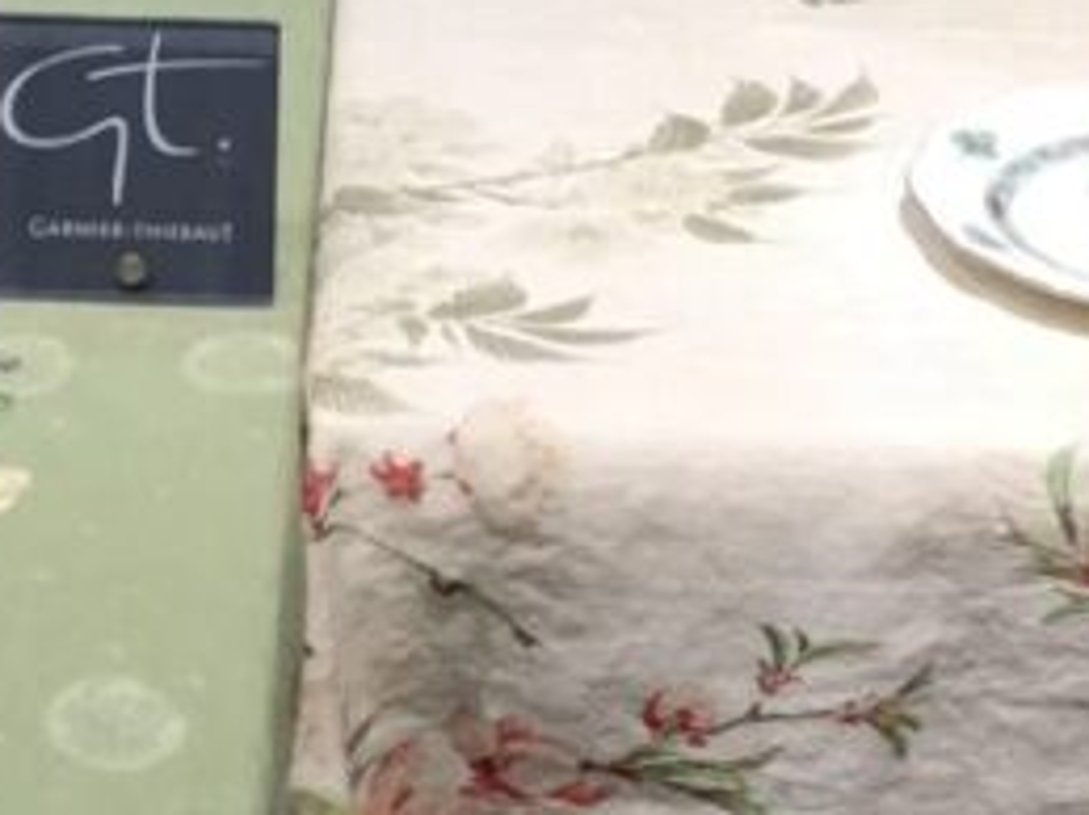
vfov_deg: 11.3
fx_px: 4119
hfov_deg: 15.0
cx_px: 217
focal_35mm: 131
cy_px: 420
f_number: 2.4
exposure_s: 1/40
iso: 25
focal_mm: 3.3
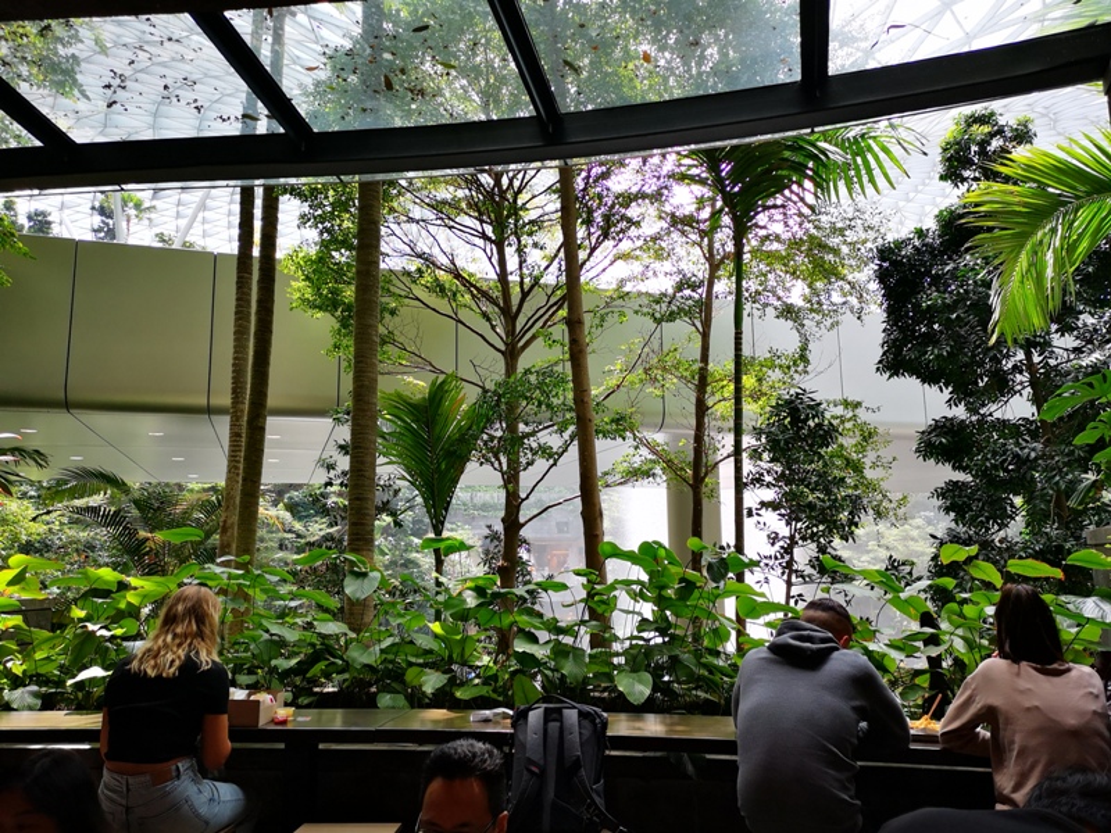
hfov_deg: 65.3
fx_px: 867
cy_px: 416
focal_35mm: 27
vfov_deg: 51.4
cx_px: 556
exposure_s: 1/899
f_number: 1.8
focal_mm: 3.95
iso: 320
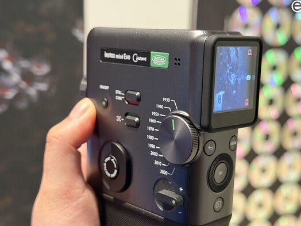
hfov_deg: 34.9
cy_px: 123
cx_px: 163
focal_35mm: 55
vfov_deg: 26.5
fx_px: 478
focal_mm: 6.76
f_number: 1.78
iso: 640
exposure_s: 1/20
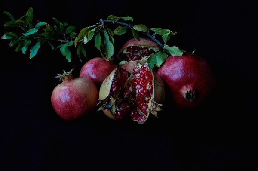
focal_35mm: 45
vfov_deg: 29.7
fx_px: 322
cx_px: 129
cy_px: 86
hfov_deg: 43.7
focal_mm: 30
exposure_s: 1/1.6
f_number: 20
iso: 320
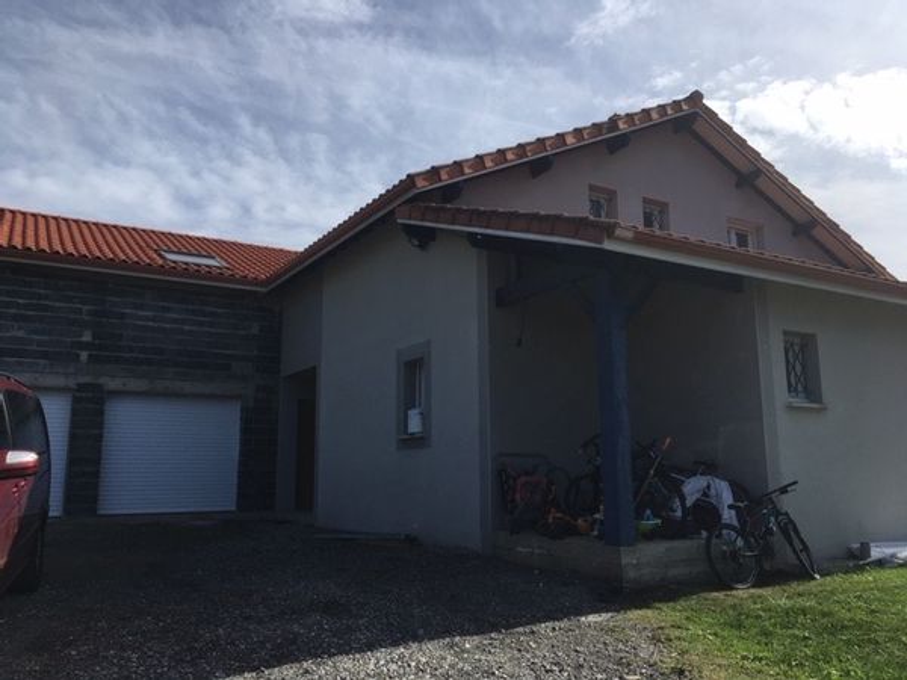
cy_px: 340
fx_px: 760
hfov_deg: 61.7
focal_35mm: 29
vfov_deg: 48.2
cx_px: 454
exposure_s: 1/2262
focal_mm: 4.15
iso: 25
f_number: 2.2
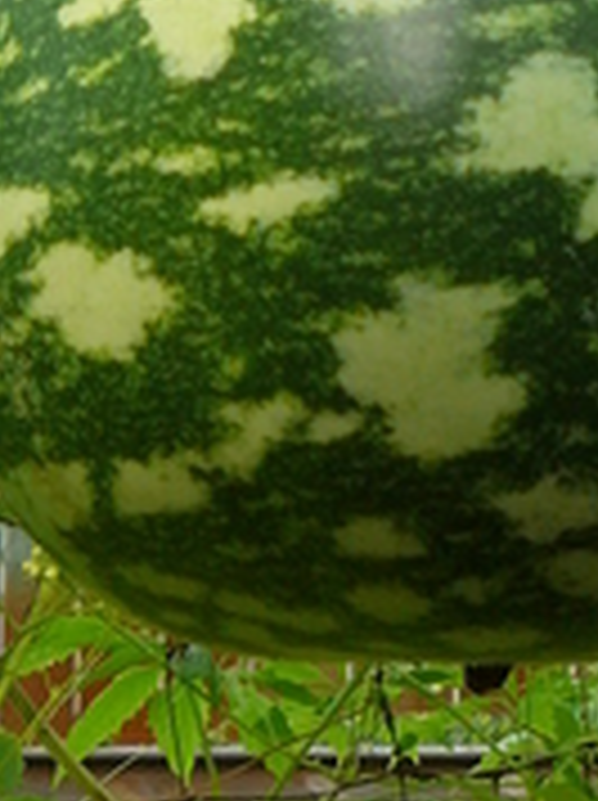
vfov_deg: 16.0
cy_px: -176
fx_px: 2725
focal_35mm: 118
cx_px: 459
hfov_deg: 12.5
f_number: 2.8
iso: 100
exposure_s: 1/320
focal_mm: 5.2
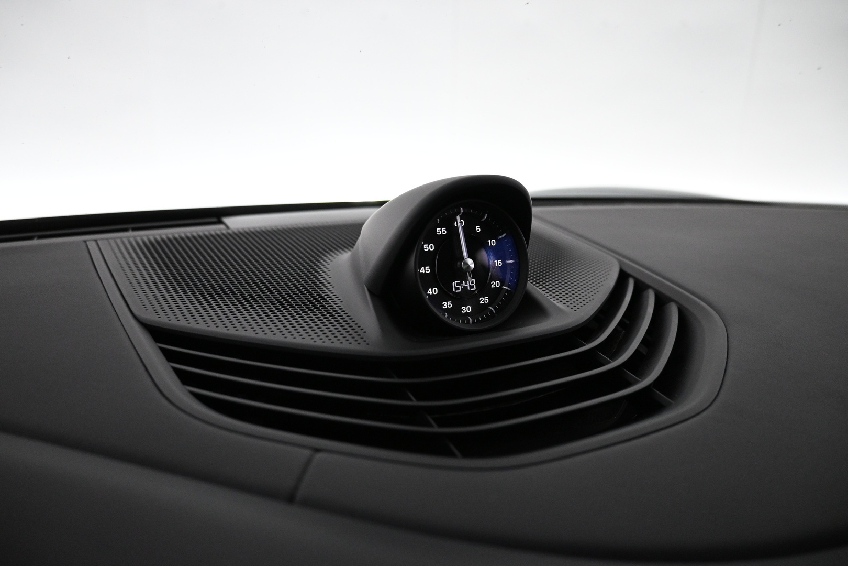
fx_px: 565
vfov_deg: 53.1
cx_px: 424
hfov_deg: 73.7
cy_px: 283
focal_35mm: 24
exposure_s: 1/125
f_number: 3.5
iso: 2500
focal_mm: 16
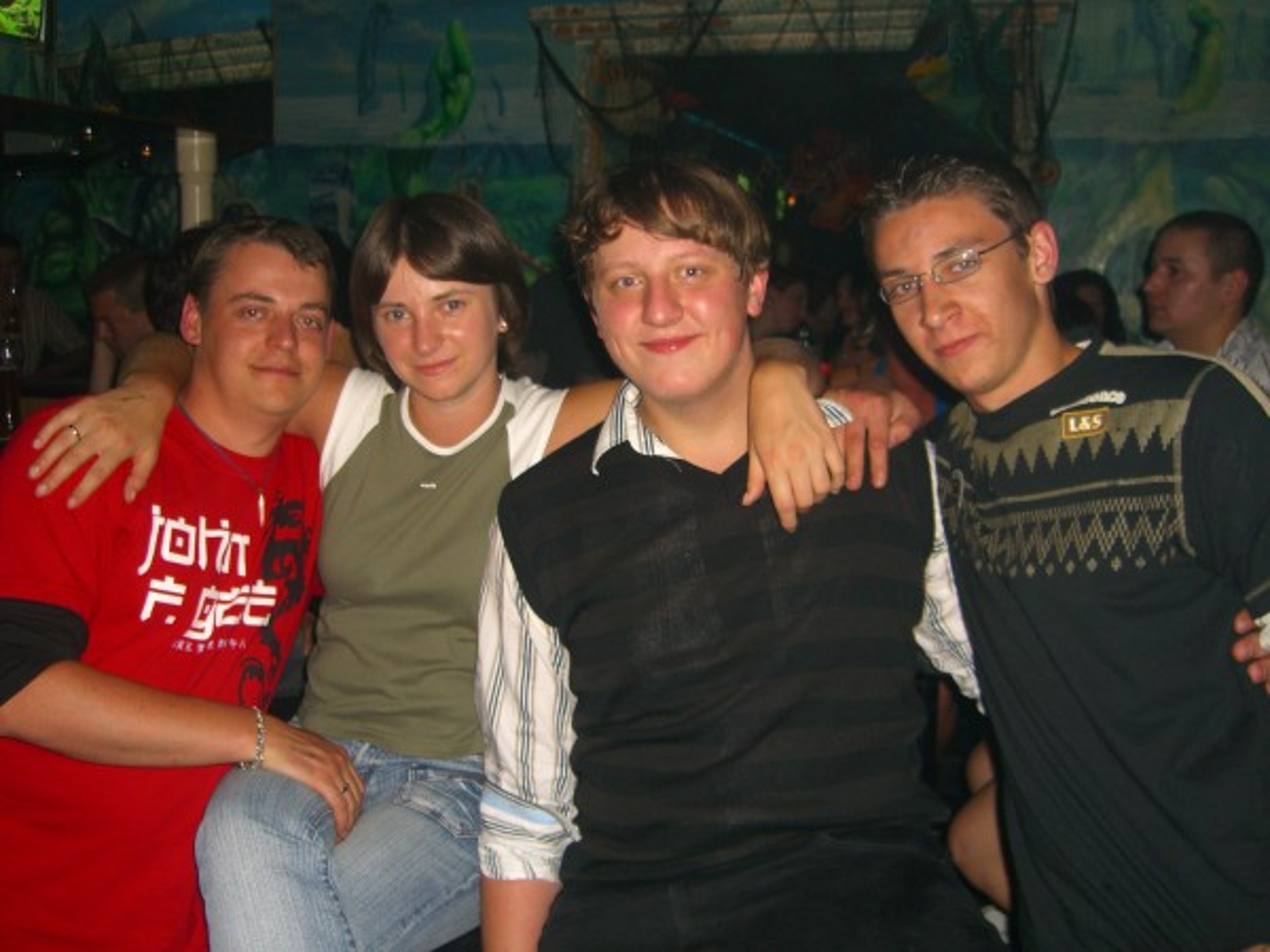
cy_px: 476
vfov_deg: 37.7
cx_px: 635
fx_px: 1394
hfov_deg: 49.0
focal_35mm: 38
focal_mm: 7.9
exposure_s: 1/60
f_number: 2.8
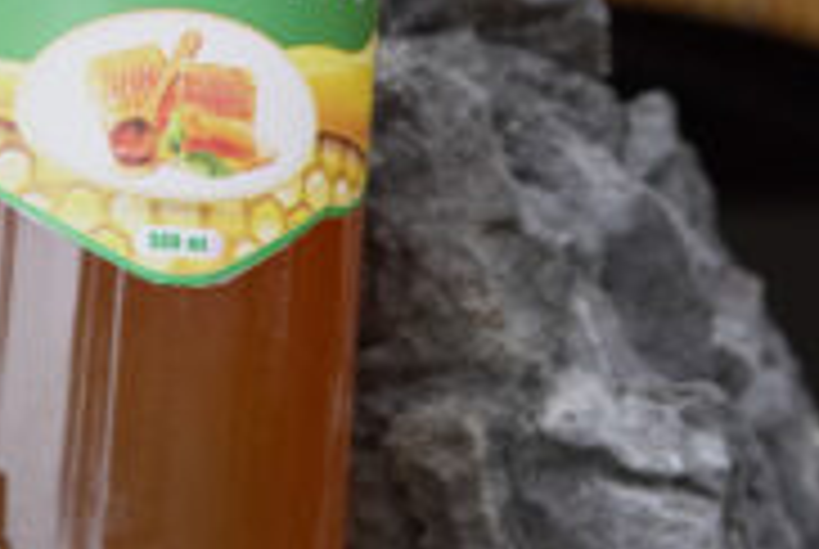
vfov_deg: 9.2
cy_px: -130
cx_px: 198
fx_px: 3372
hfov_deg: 13.8
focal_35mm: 148
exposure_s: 1/640
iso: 1000
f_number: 5
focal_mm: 30
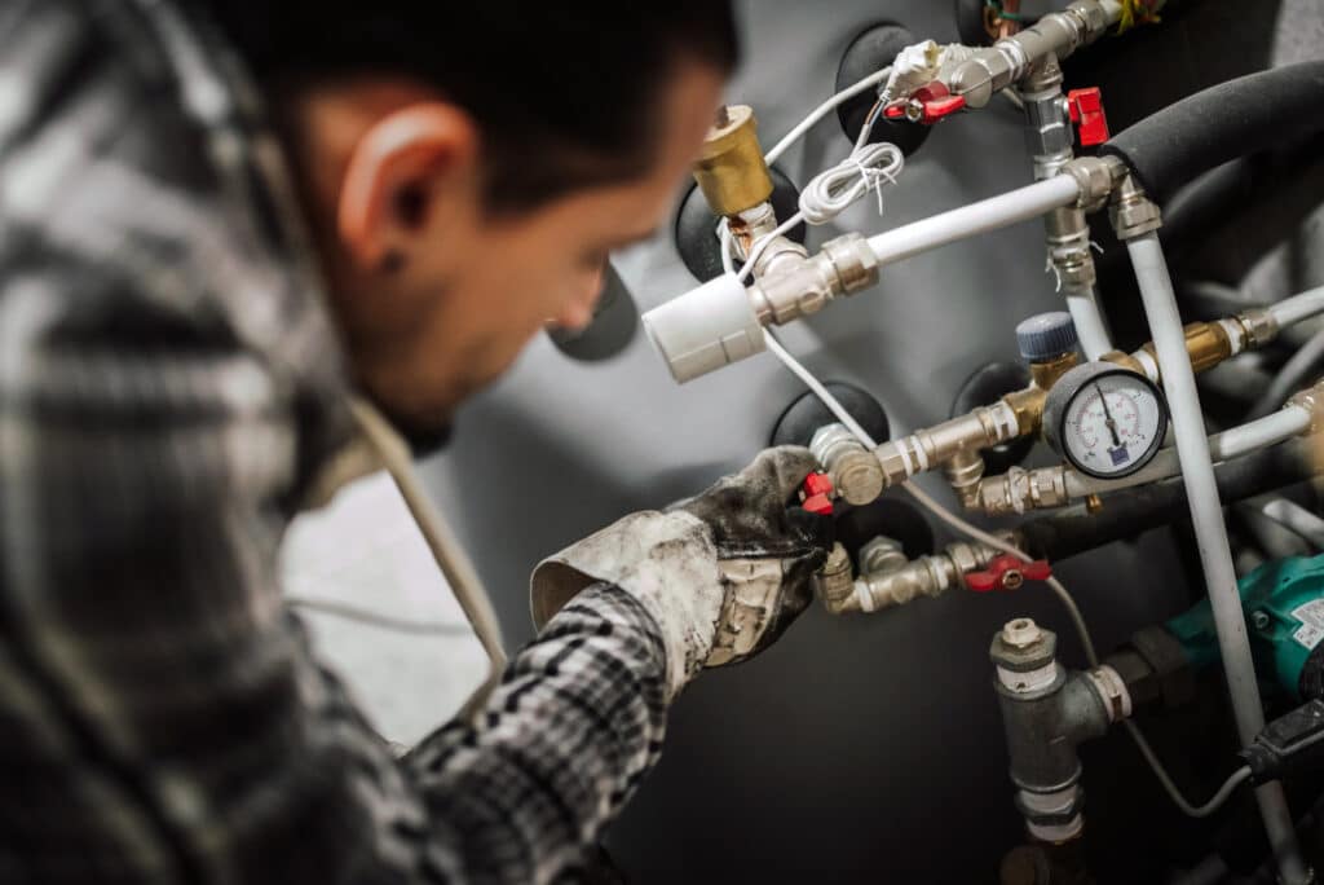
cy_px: 442
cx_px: 662
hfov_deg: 54.4
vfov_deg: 37.9
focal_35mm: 35
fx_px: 1288
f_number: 1.6
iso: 1250
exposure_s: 1/200
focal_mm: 35
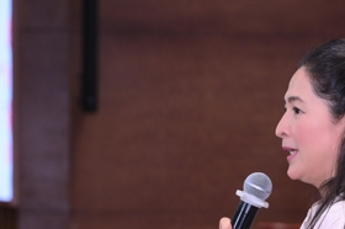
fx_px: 1780
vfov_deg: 7.3
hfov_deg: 11.1
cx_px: 230
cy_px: 244
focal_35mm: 186
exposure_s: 1/200
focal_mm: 80
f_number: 4
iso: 2000
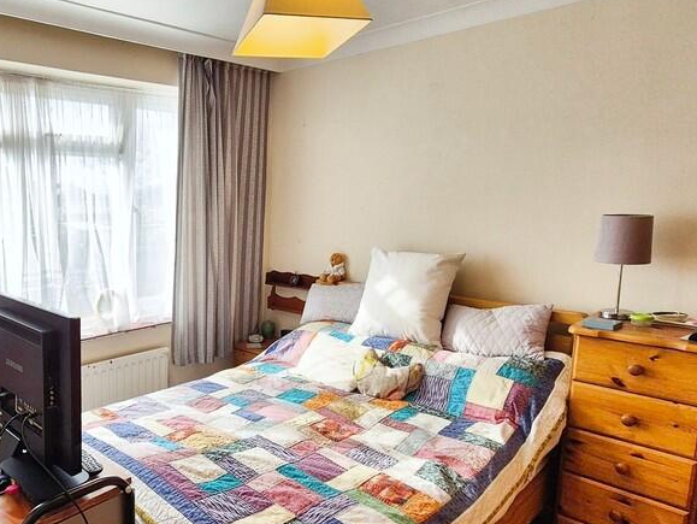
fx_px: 463
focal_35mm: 23
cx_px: 196
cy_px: 379
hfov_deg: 70.2
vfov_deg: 56.6
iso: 50
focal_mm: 2.2
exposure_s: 1/218
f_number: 2.2
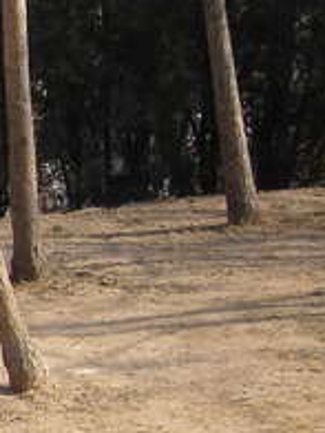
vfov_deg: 14.5
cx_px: -345
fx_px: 1702
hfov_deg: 10.0
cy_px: 275
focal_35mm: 136
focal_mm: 6.3
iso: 50
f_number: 3.2
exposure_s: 1/206
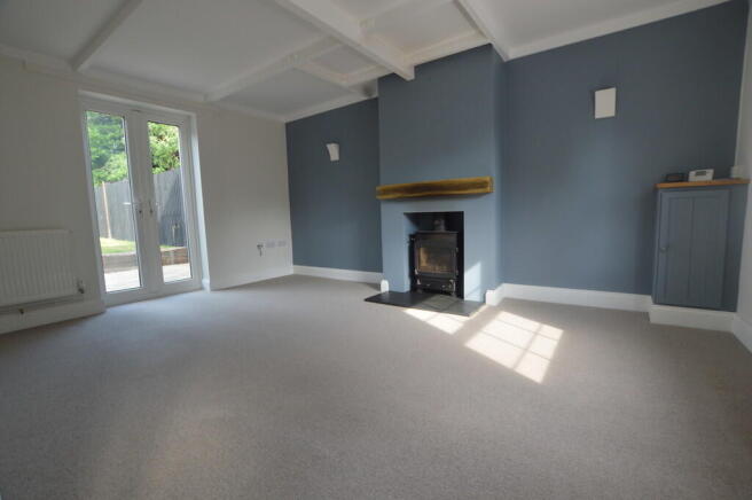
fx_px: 313
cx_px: 376
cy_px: 250
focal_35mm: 15
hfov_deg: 100.4
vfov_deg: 77.2
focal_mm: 10
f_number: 5
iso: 400
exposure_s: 1/100
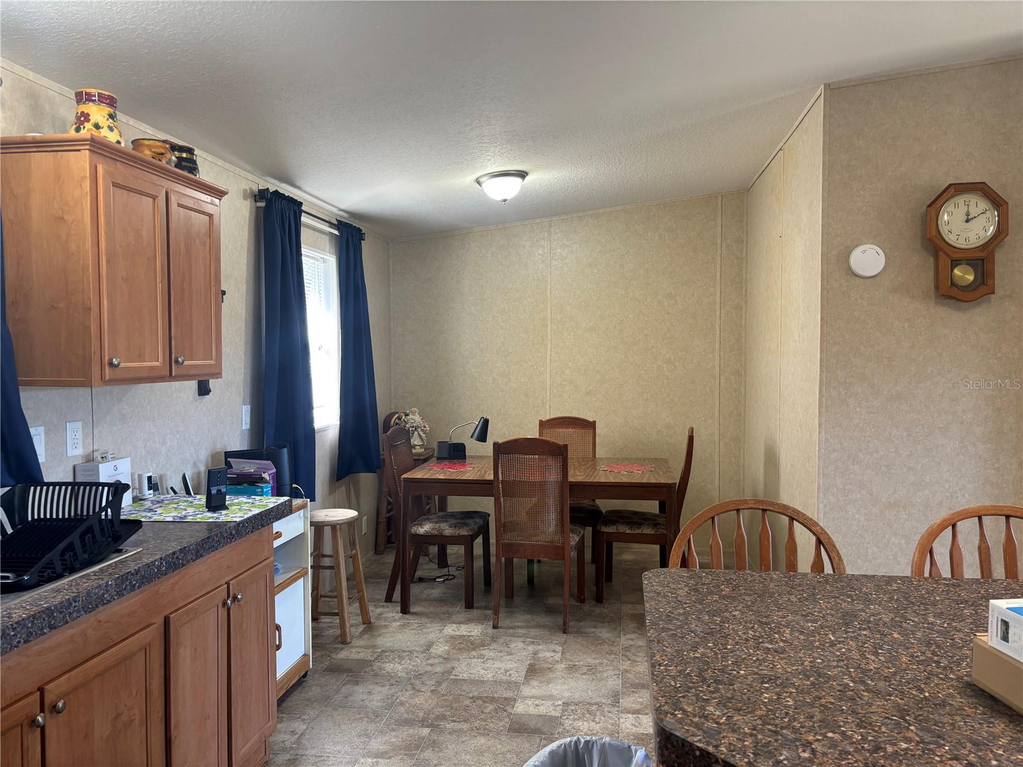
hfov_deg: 67.3
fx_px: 768
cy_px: 384
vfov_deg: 53.1
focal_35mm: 26
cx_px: 512
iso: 125
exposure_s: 1/60
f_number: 1.6
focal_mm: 5.96
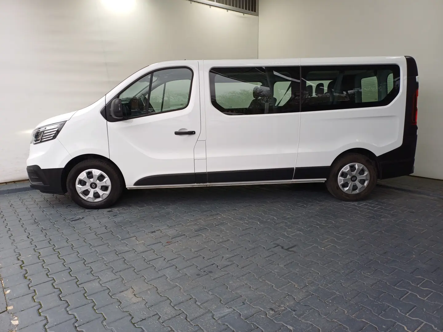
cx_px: 222
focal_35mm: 25
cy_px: 166
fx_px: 320
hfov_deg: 69.4
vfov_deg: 54.9
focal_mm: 4.65
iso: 50
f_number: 1.8
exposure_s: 1/100
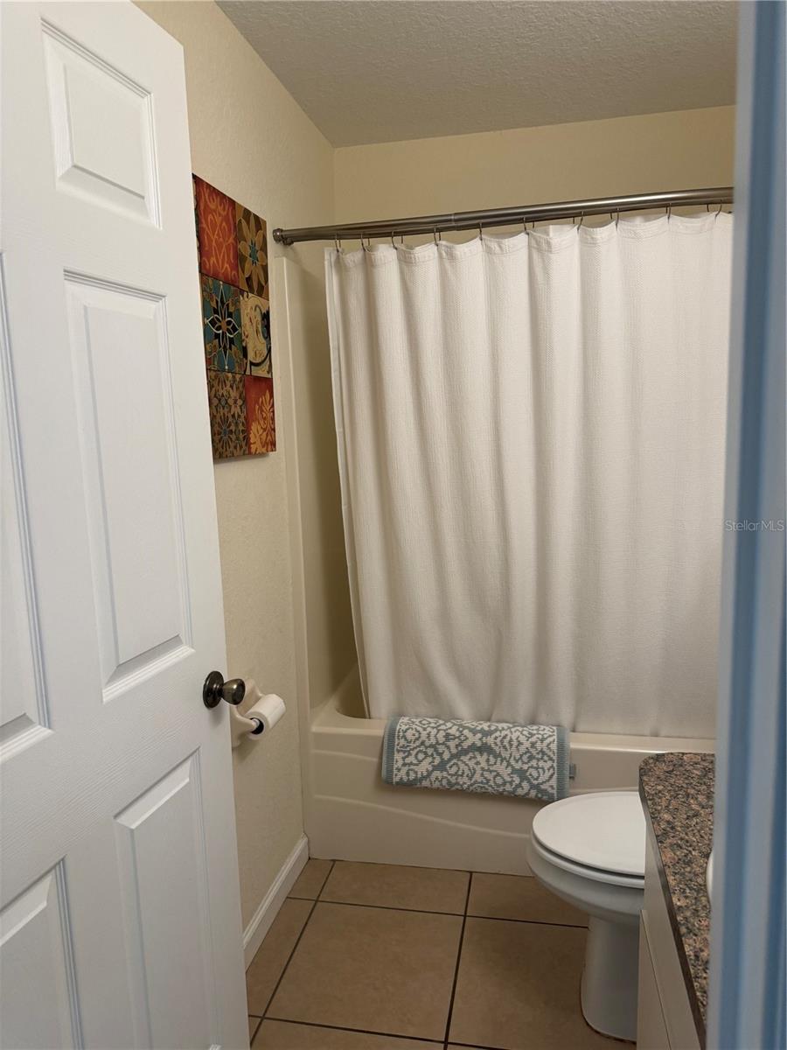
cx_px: 394
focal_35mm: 24
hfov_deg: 56.8
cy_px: 525
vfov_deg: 71.6
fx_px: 728
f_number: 1.78
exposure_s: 1/120
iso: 160
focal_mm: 6.86
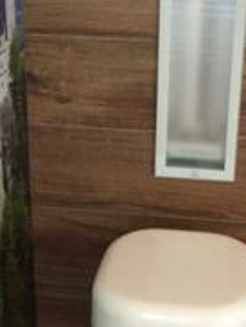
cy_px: 156
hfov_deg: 21.0
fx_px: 662
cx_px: 165
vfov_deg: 27.7
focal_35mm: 70
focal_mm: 4.15
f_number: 2.2
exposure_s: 1/17
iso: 320
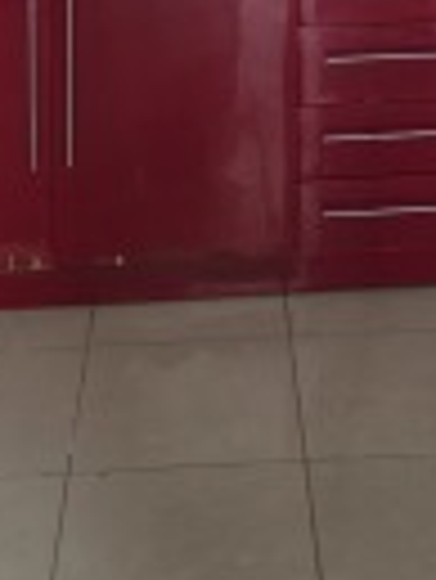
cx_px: 312
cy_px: -274
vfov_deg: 20.6
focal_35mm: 82
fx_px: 1375
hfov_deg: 17.9
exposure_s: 1/100
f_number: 1.7
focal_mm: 6.3
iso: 800
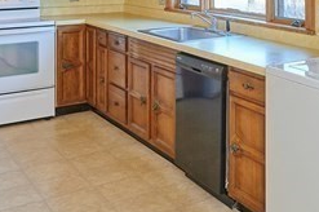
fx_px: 513
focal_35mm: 58
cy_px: -60
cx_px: 285
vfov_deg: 21.2
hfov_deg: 32.8
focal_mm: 14
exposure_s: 1/60
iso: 400
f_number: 5.6
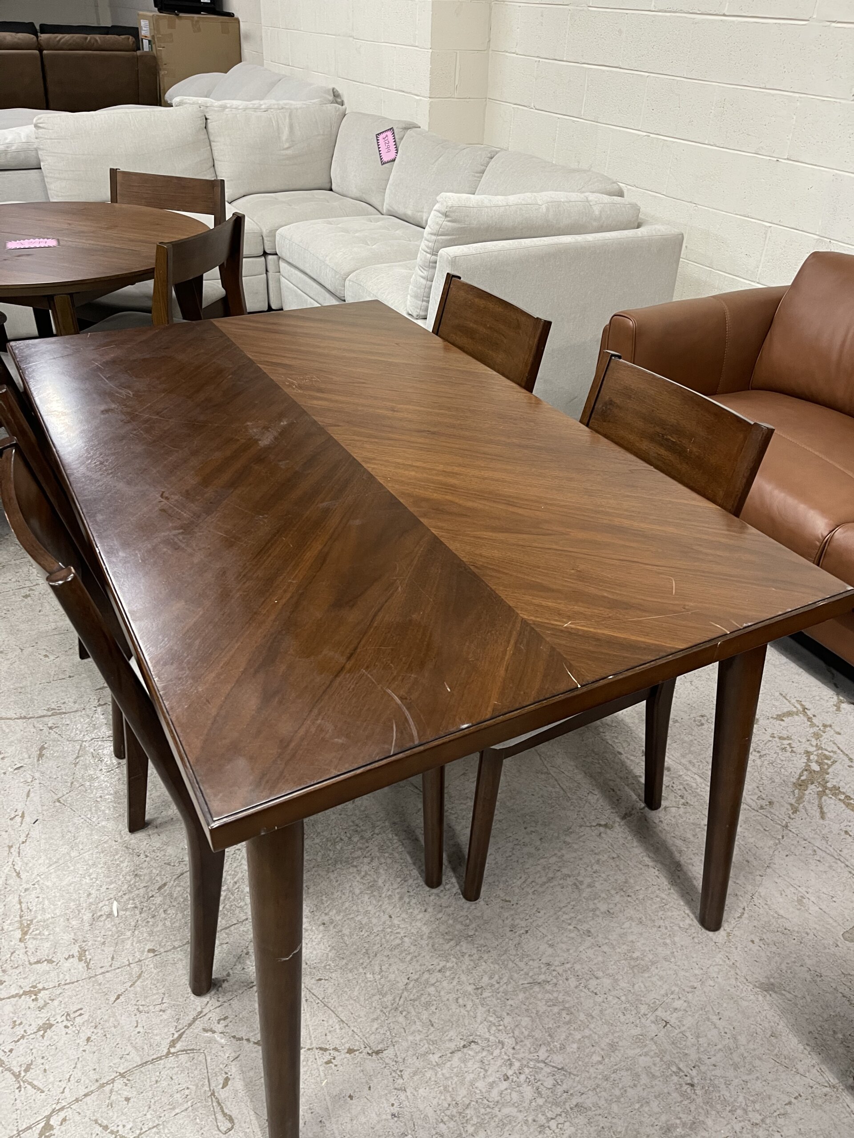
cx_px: 427
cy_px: 569
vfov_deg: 69.4
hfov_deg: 54.9
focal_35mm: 25
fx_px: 822
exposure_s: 1/60
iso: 250
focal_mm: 5.1
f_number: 1.6
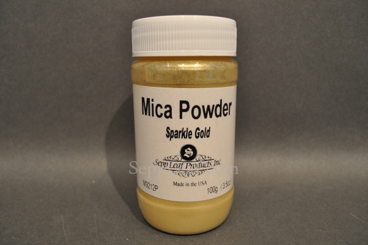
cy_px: 122
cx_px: 184
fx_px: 306
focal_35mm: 30
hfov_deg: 62.0
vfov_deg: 43.5
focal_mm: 20
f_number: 7.1
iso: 400
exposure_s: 1/60
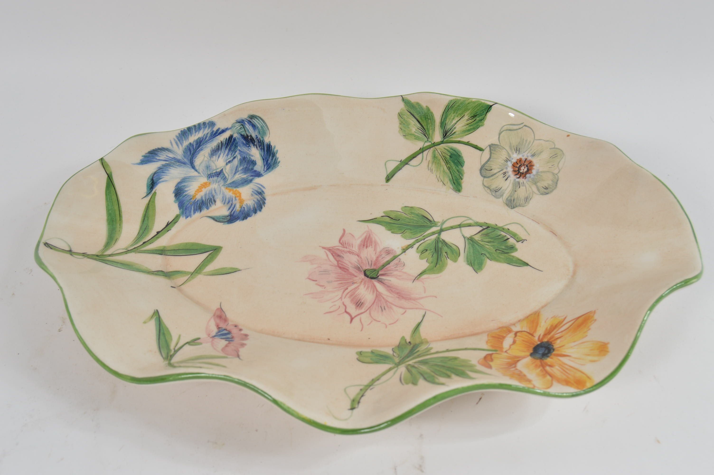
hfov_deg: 46.4
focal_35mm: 42
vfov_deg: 31.8
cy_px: 238
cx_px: 357
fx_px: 832
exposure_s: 1/80
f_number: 7.1
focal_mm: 28
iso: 100
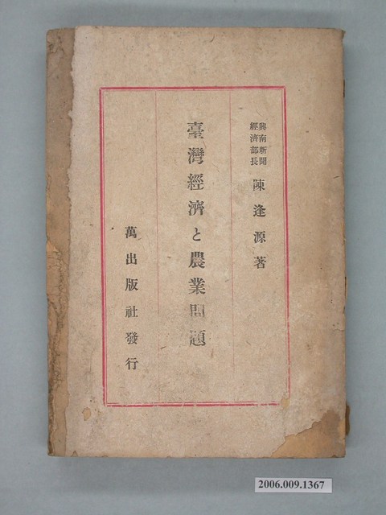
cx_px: 193
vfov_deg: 25.7
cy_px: 258
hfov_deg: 19.4
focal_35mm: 76
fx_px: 1130
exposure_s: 1/50.1
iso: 100
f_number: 3.4
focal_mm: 15.7
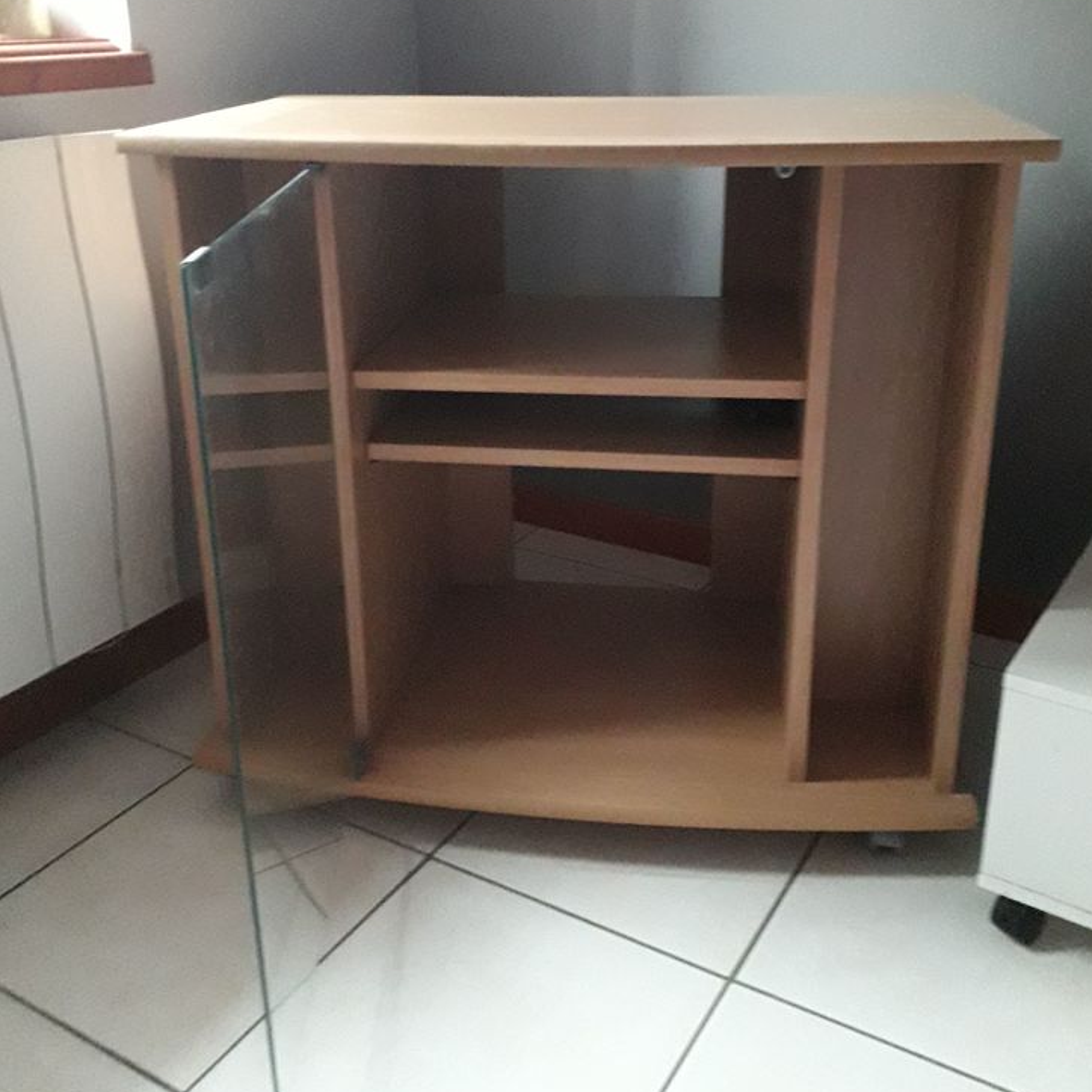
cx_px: 565
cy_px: 418
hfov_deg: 49.7
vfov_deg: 49.3
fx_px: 1178
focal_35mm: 33
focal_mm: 3.6
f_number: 1.9
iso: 800
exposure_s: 1/17
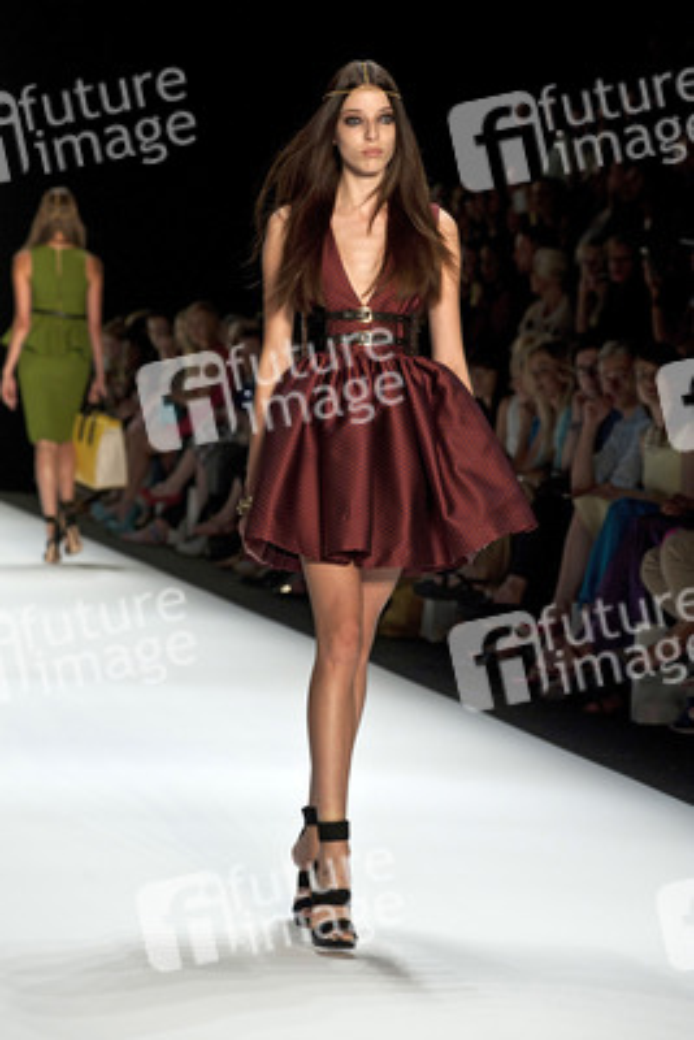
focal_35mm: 145
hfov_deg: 9.5
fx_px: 4189
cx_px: 347
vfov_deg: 14.1
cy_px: 520
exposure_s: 1/250
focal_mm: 145
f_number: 7.1
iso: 1600
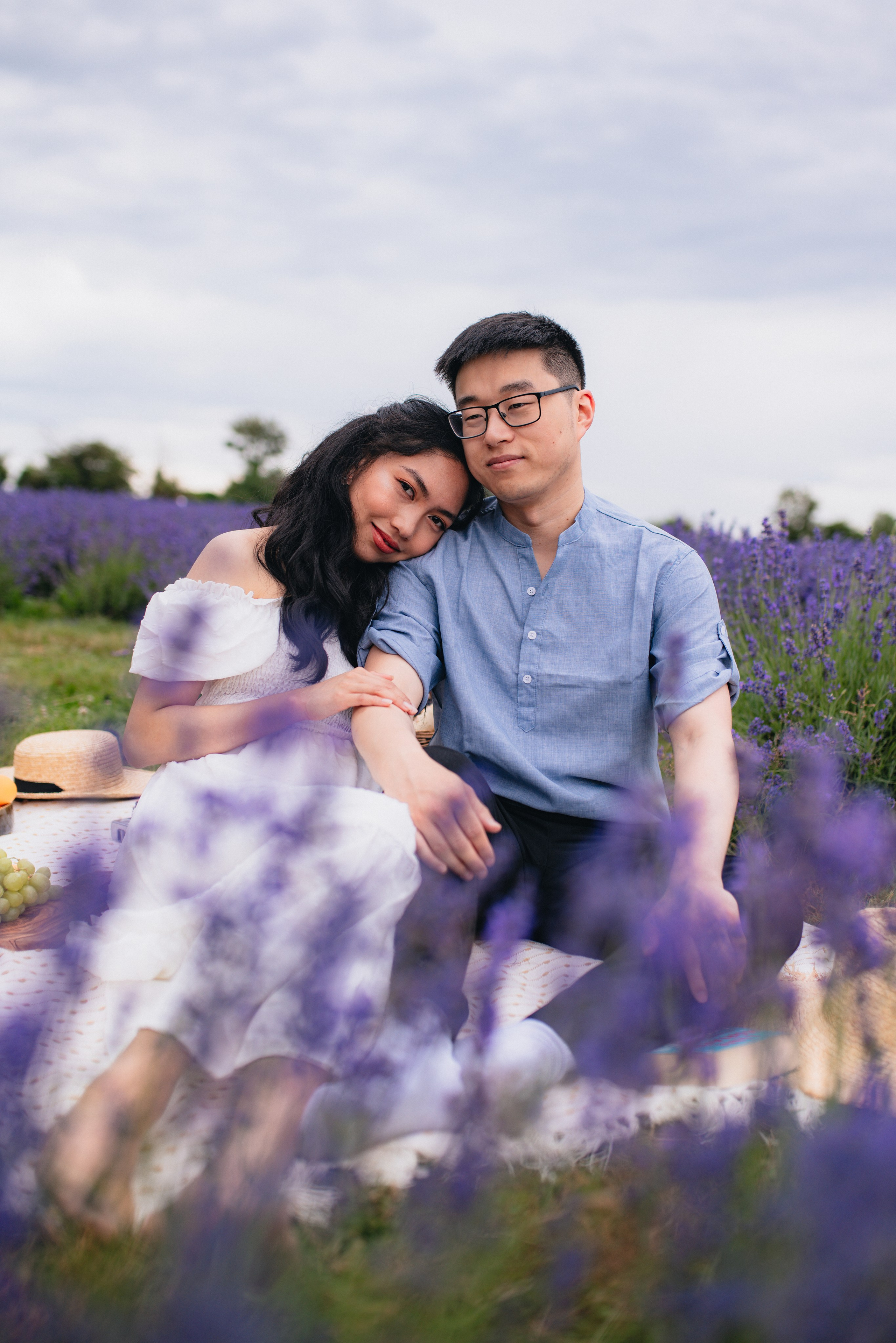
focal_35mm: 35
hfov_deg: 37.9
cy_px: 672
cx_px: 448
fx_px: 1307
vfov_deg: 54.4
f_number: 2
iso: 100
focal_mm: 35
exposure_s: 1/1000
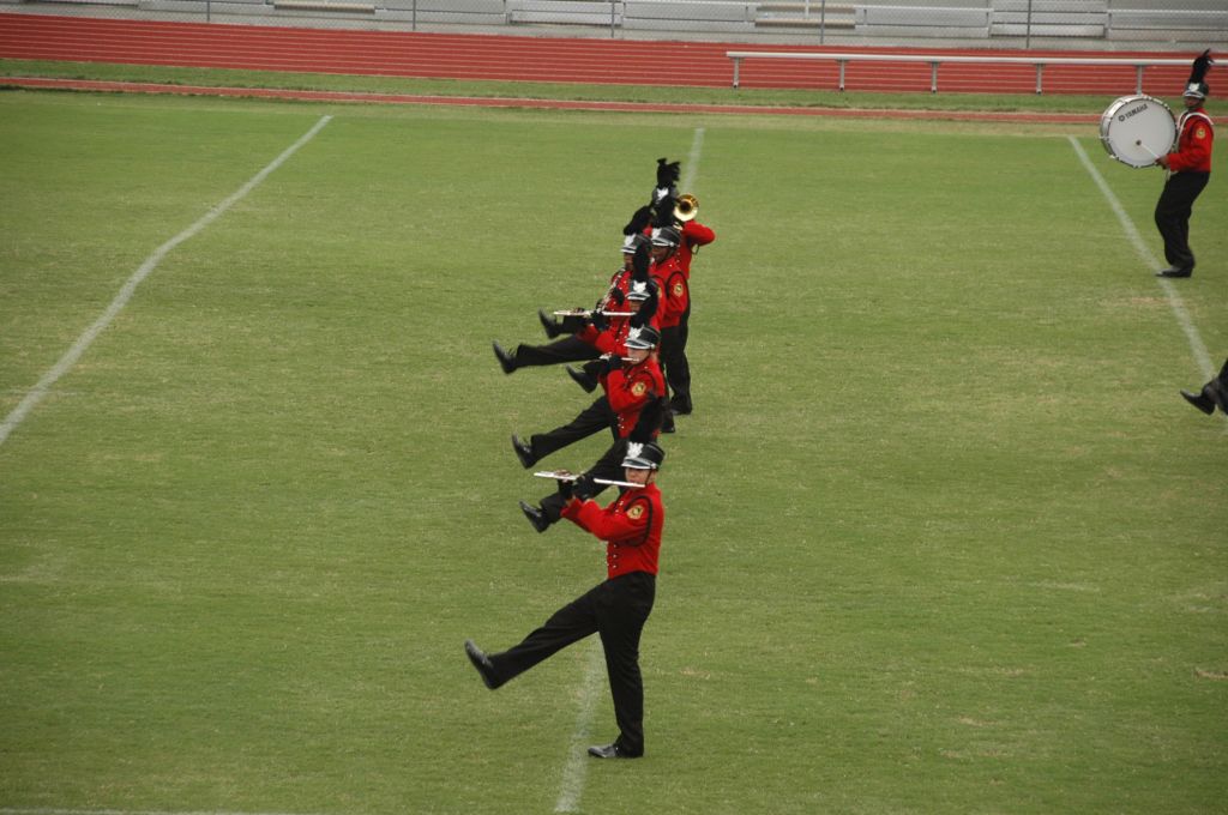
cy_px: 408
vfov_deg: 7.0
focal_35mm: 195
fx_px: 6643
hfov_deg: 10.6
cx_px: 614
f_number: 5.6
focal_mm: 130
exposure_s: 1/60
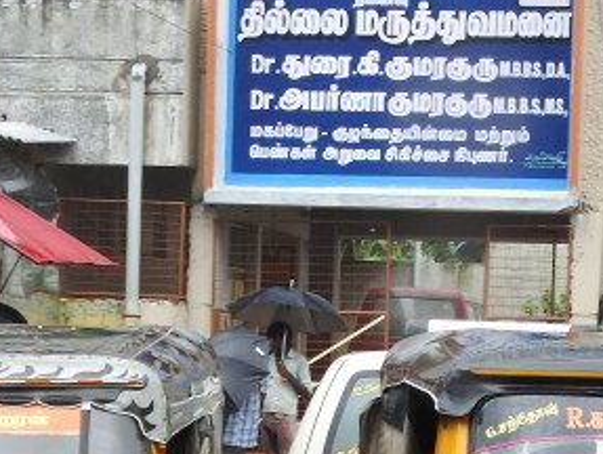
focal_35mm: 167
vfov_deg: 8.8
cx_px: 315
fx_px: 2913
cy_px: 549
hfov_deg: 11.8
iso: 100
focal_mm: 10.7
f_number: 4.2
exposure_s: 1/100
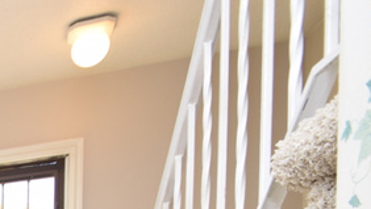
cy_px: 390
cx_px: -262
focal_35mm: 57
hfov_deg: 23.4
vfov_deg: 16.9
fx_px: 561
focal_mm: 10
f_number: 5.6
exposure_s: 1/125
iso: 280
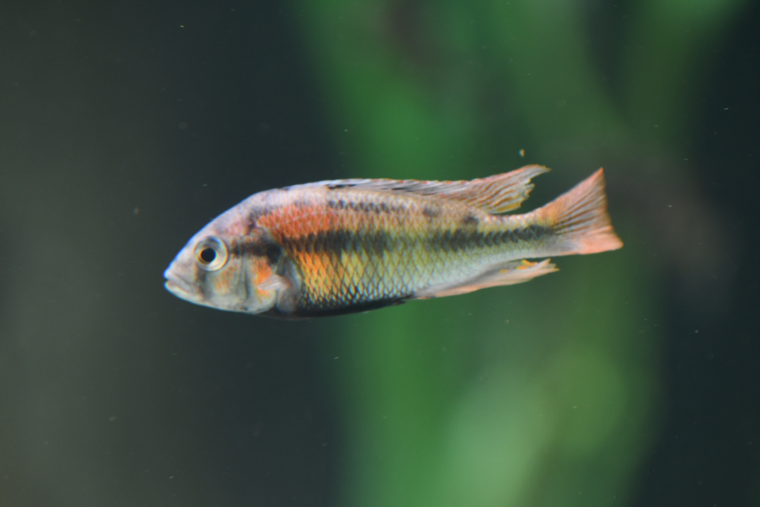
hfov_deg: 10.5
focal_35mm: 195
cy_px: 254
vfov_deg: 7.0
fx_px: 4116
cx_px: 380
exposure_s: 1/60
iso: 500
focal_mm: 130
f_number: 4
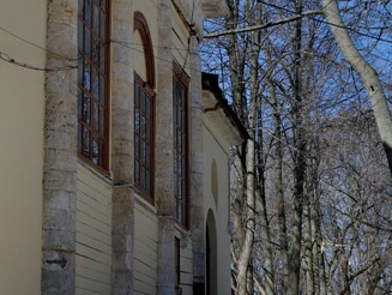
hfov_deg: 20.5
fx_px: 1077
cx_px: 111
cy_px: 94
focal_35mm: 95
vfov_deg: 15.6
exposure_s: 1/640
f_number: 7.1
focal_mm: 24
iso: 200
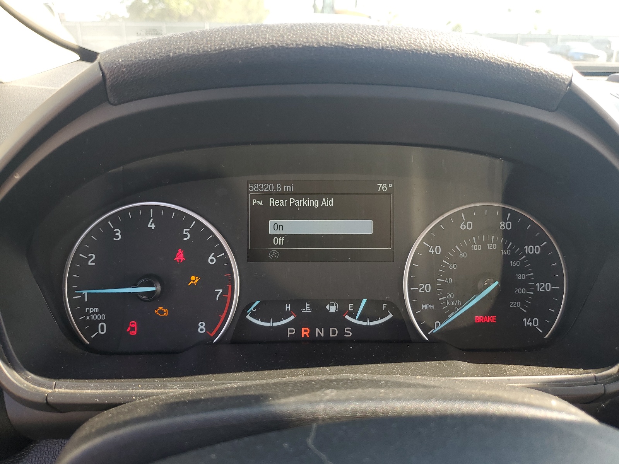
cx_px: 310
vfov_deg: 53.1
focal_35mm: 26
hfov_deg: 67.3
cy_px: 232
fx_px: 465
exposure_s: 1/227
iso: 50
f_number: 1.5
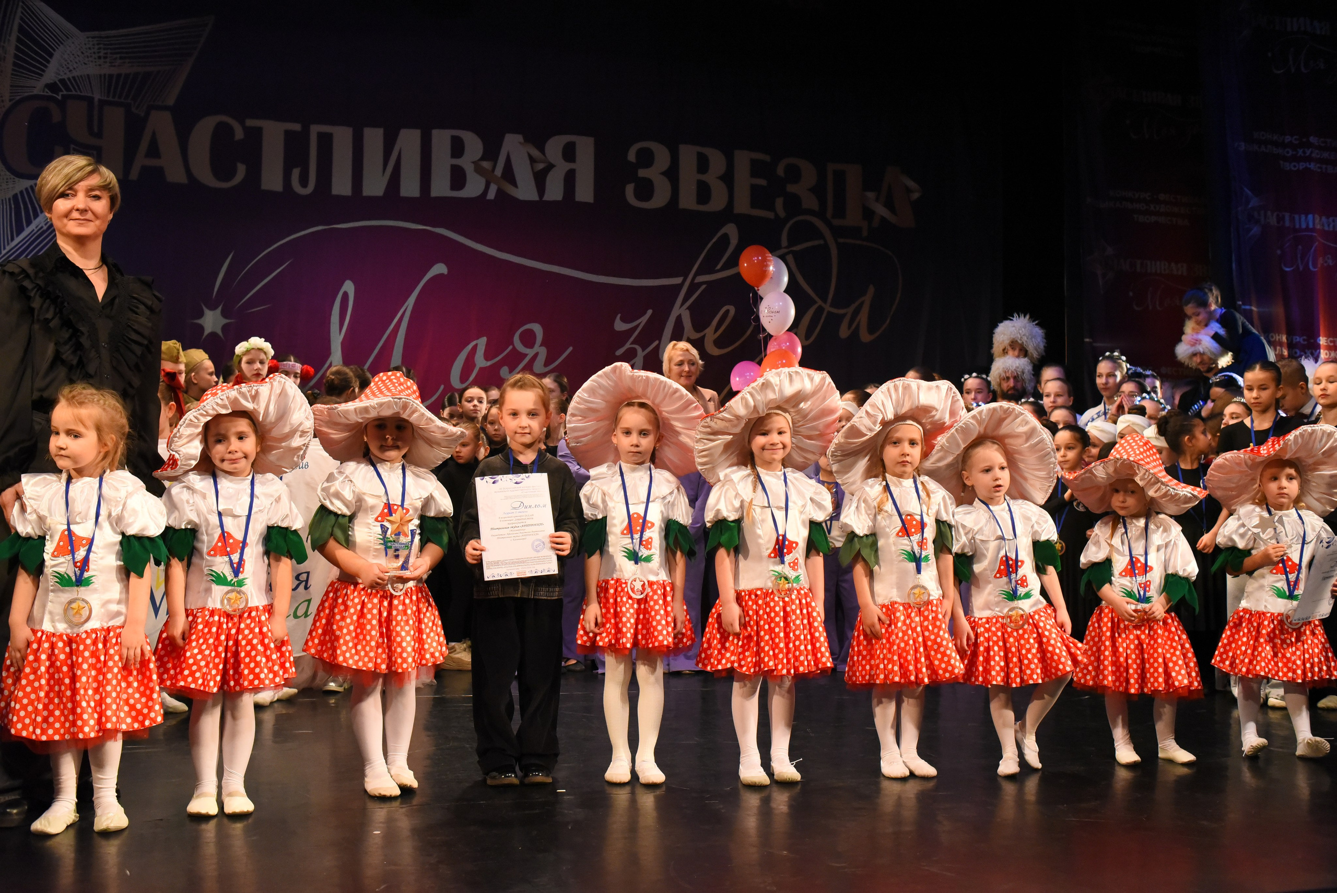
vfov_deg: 37.9
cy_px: 446
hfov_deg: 54.4
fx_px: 1300
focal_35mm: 35
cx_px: 668
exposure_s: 1/320
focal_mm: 35
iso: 5000
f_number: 6.3
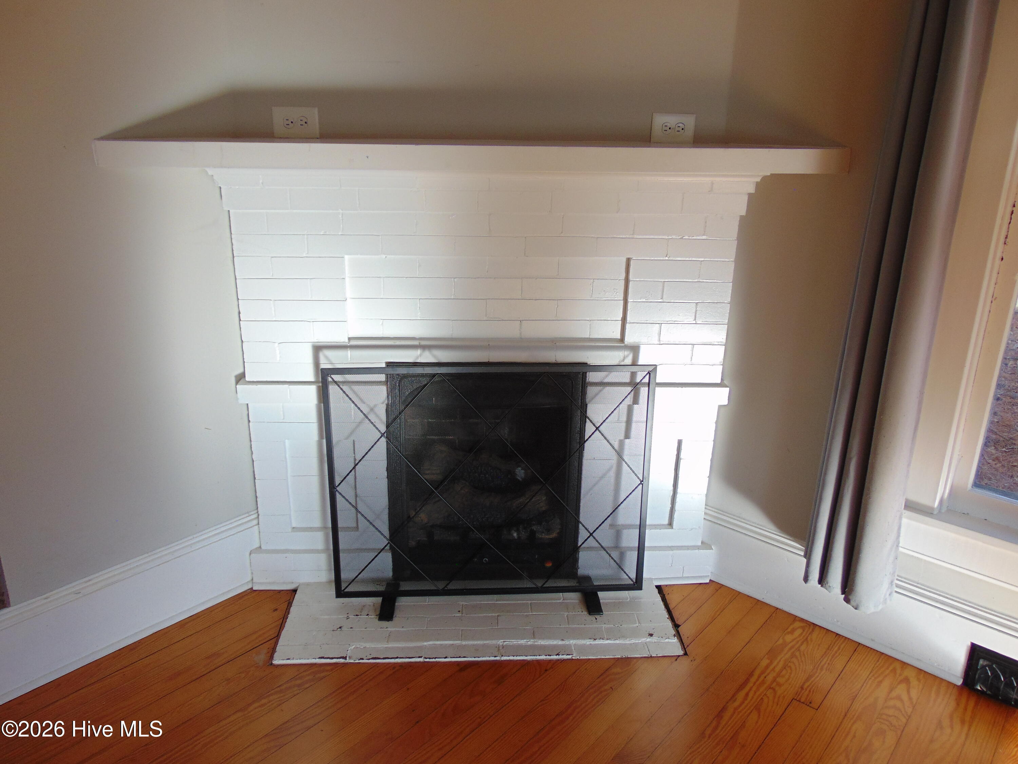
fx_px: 735
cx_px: 509
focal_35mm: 25
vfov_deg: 54.9
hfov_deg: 69.4
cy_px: 382
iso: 80
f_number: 3
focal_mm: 4.5
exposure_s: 1/100
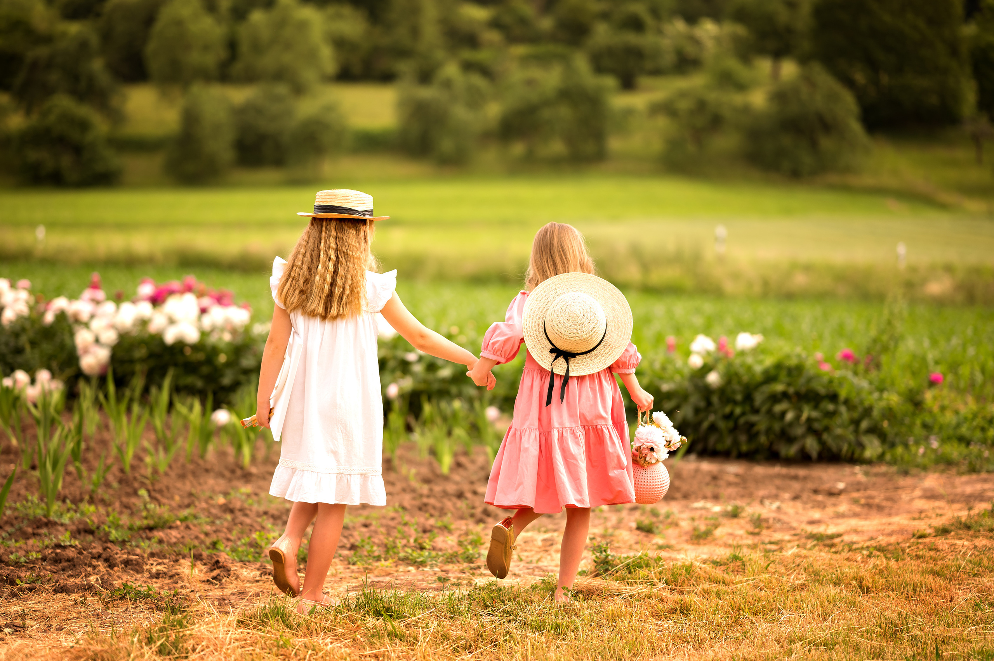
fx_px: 2346
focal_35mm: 85
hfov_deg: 23.9
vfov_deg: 16.1
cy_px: 330
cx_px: 497
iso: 100
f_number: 1.8
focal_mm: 85
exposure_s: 1/1250
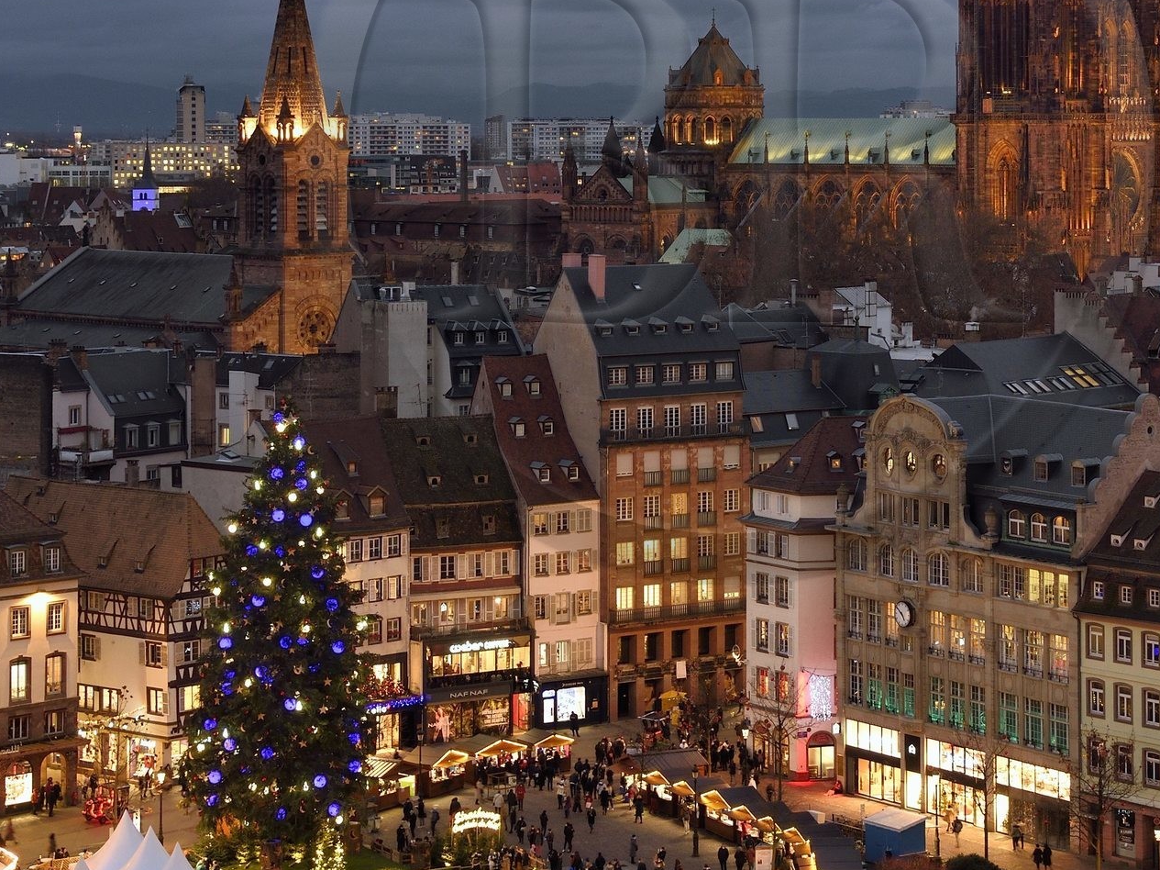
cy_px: 154
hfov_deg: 20.6
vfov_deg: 15.4
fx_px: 3183
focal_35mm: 95
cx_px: 728
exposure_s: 1/6
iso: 800
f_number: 7.1
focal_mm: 52
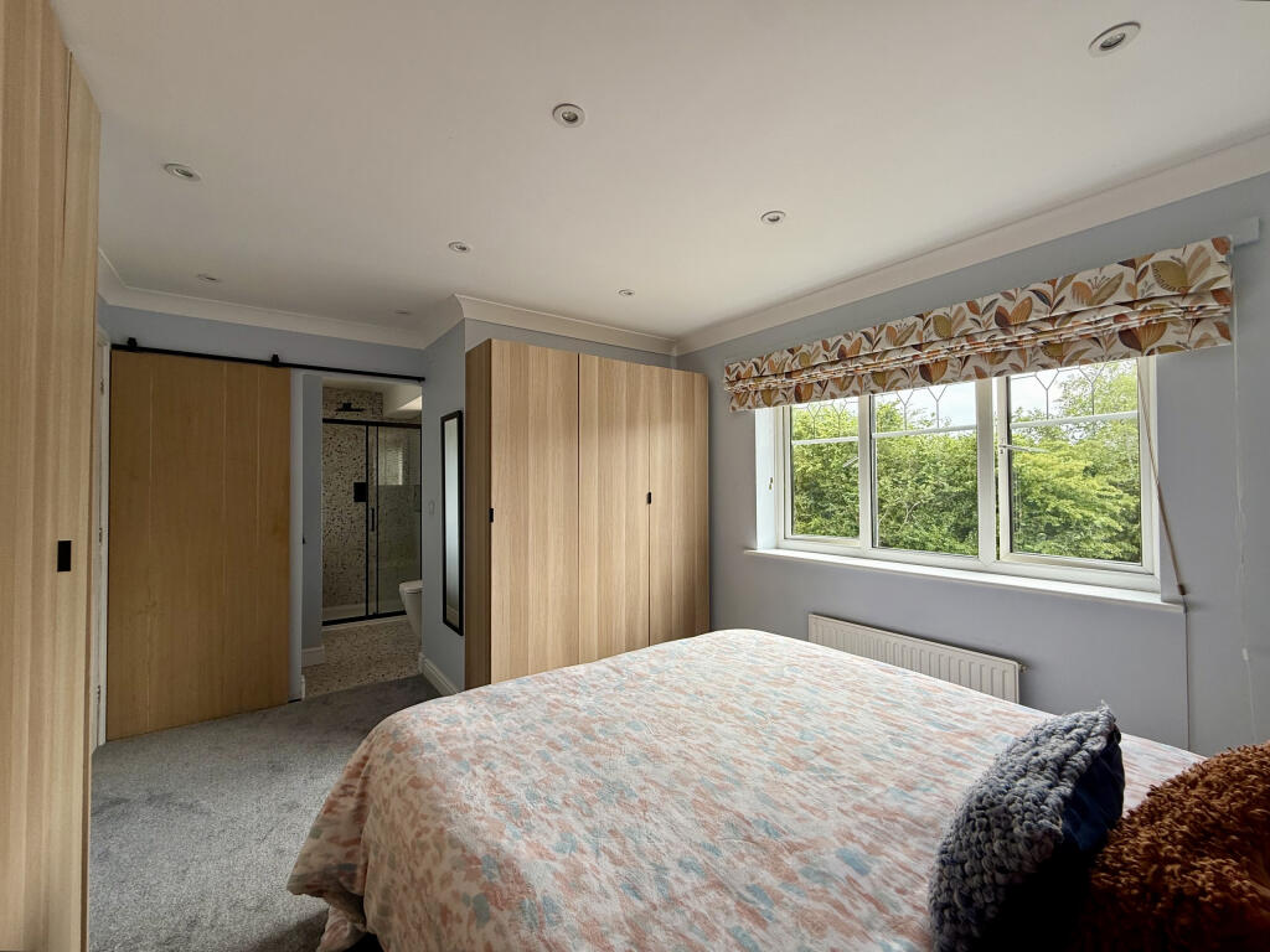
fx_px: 514
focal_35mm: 14
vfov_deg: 85.7
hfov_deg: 102.1
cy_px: 476
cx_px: 635
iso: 50
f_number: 2.2
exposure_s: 1/140
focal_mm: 2.22
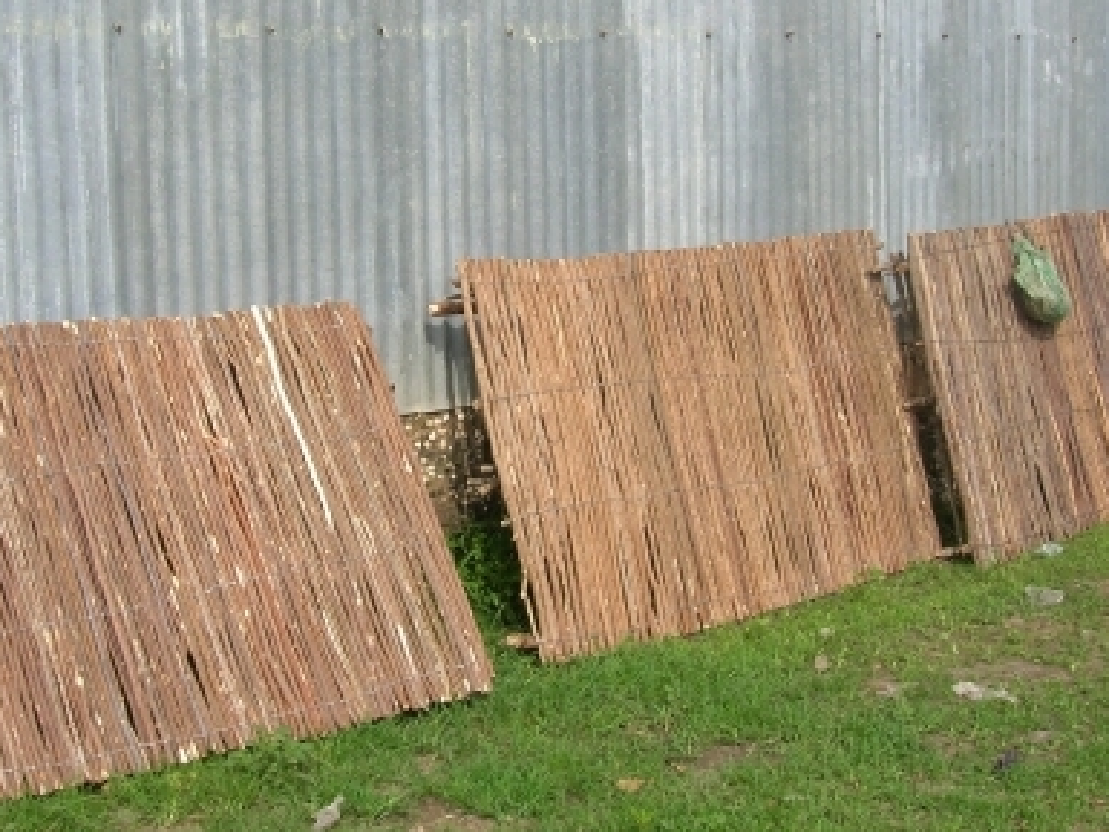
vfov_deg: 27.4
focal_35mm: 53
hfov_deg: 36.1
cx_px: 504
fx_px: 1699
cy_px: 279
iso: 50
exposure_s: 1/286
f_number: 4.9
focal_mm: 5.7
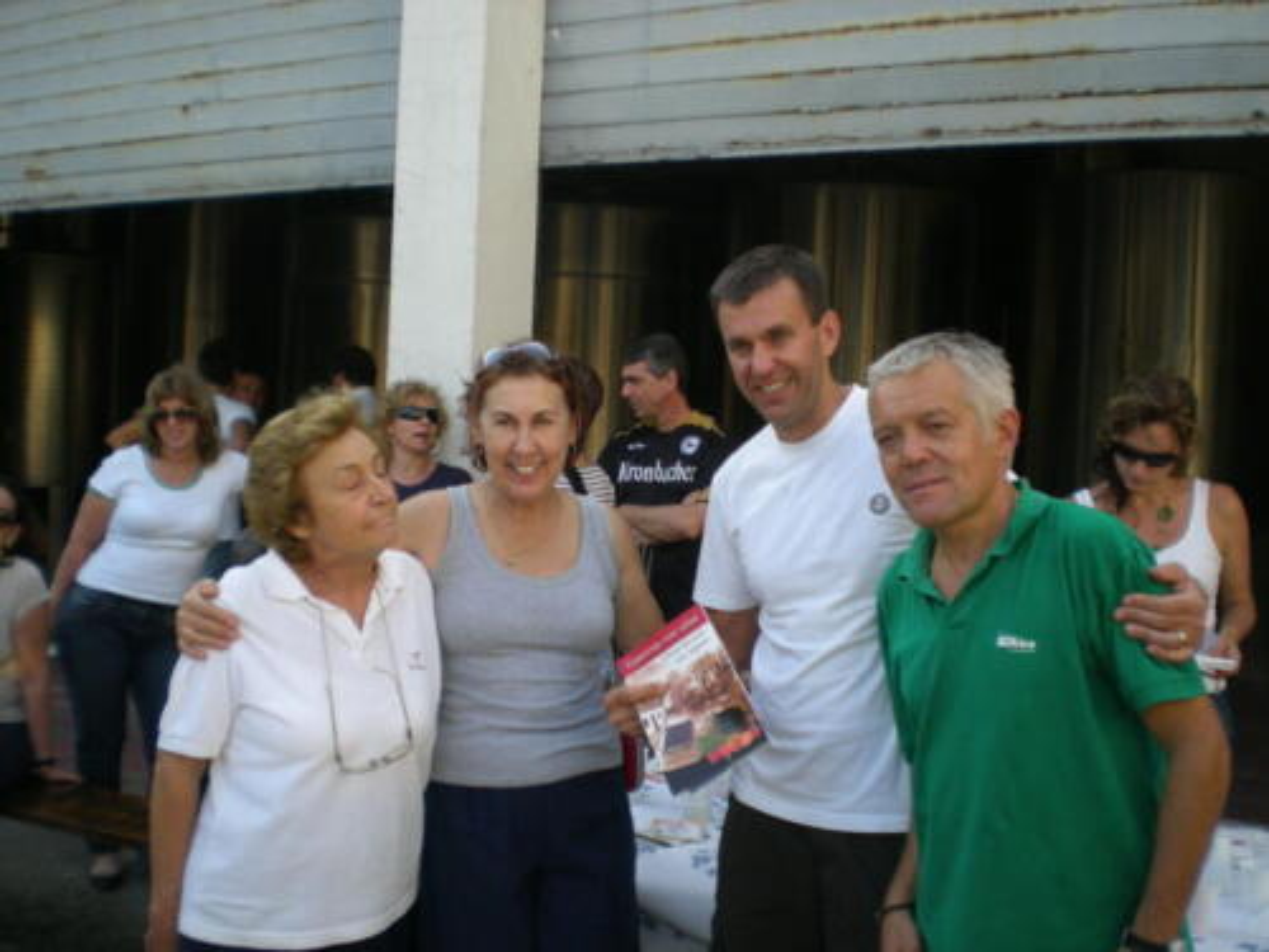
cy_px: 476
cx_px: 634
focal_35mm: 38
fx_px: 1393
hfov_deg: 49.0
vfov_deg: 37.7
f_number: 3.1
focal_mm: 6.3
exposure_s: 1/162
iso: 50
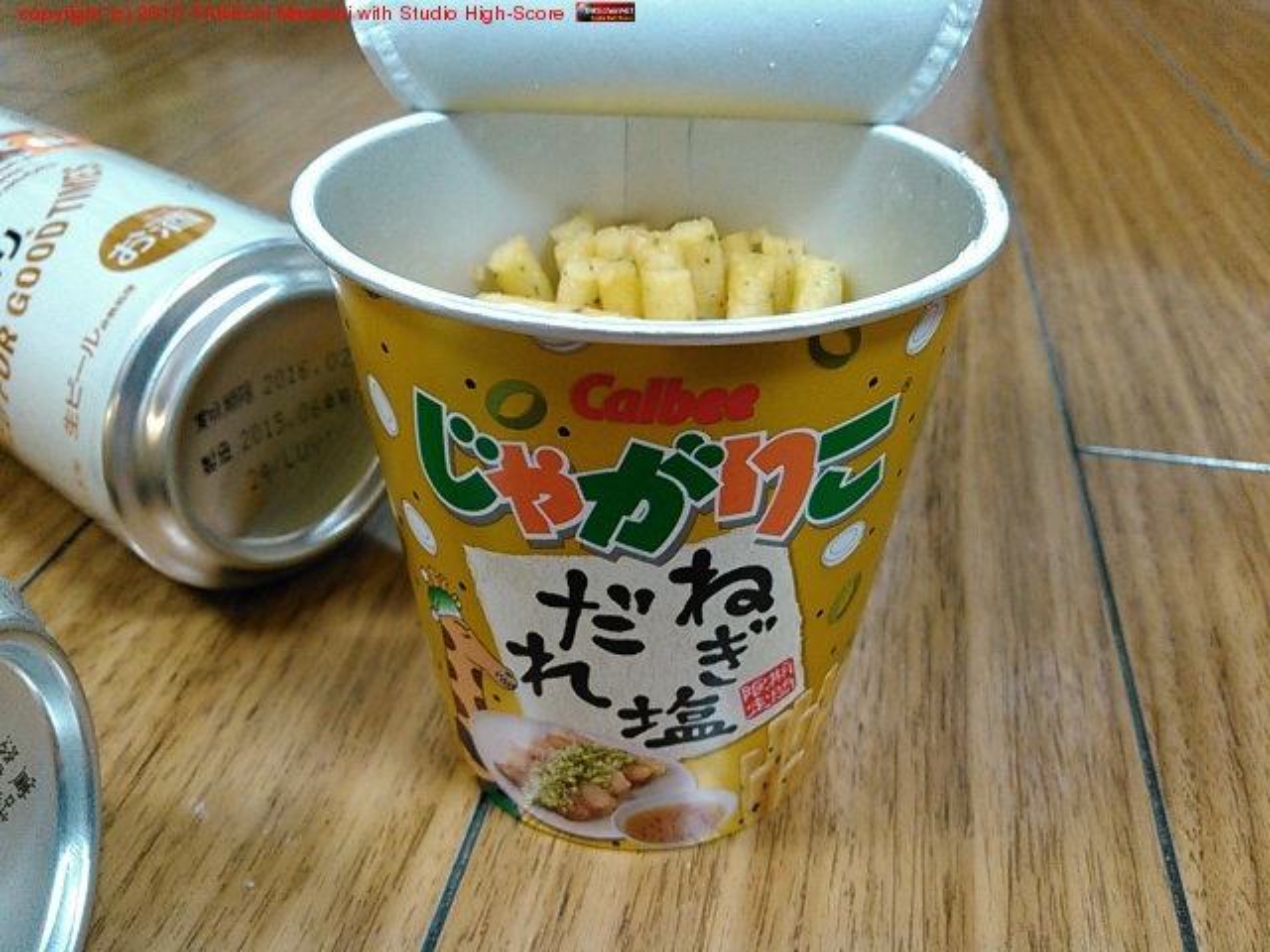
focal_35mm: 30
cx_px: 635
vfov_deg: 46.8
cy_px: 476
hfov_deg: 60.0
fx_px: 1101
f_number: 2.4
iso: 500
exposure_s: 1/15
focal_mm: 4
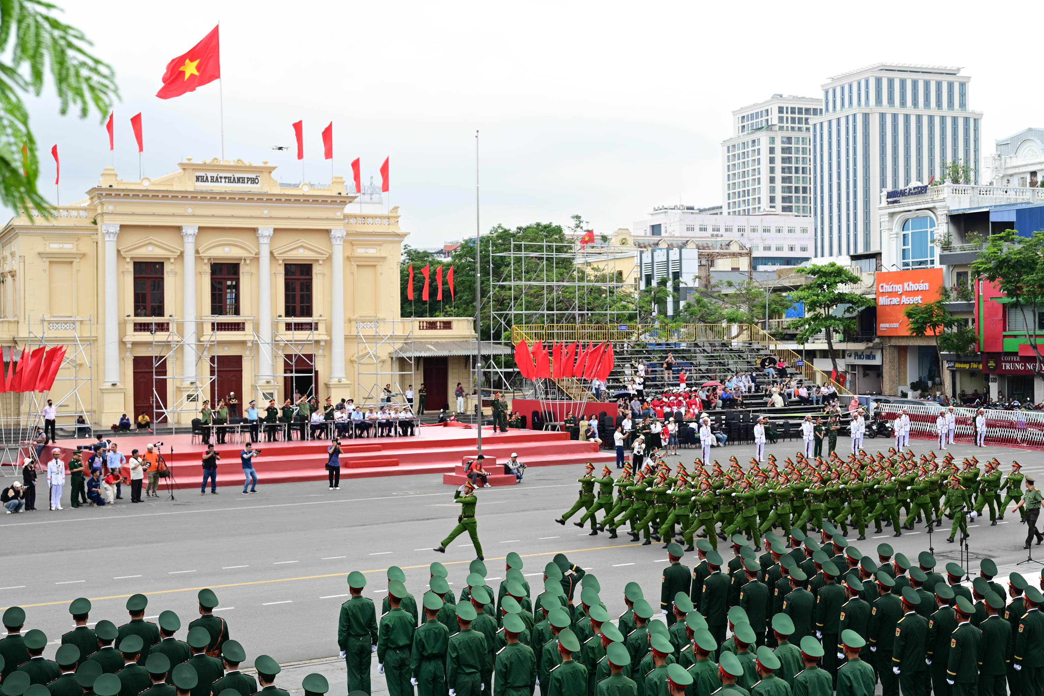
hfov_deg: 41.1
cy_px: 348
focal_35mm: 48
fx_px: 1392
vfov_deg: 28.1
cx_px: 522
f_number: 5
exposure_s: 1/100
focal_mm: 48
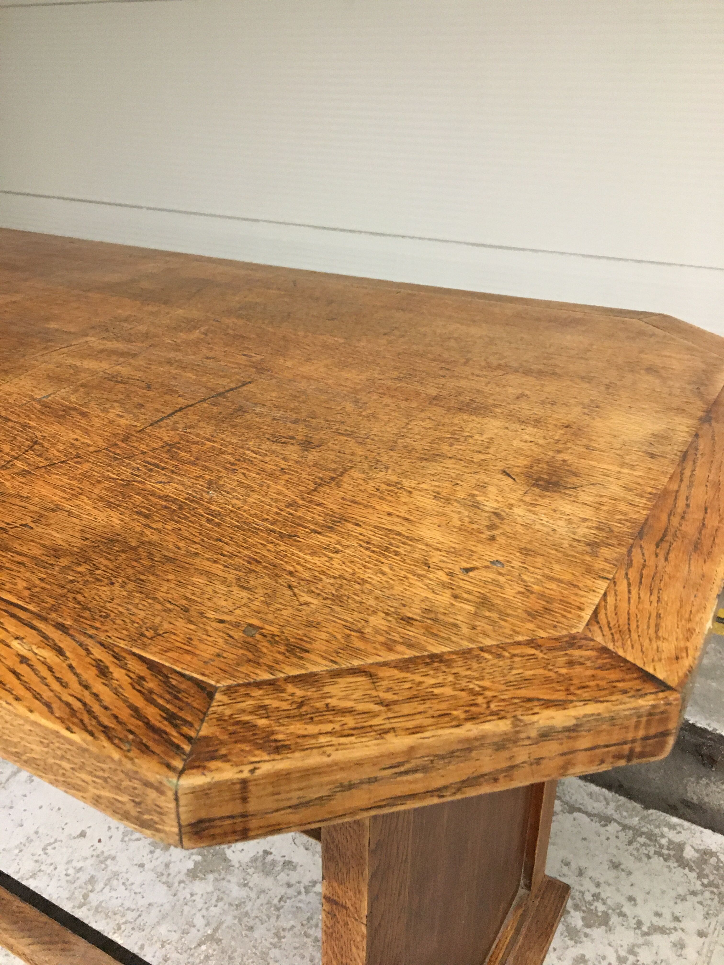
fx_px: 809
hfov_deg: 48.2
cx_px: 362
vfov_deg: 61.7
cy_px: 482
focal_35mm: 29
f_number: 2.2
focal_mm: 4.15
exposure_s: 1/17
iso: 200
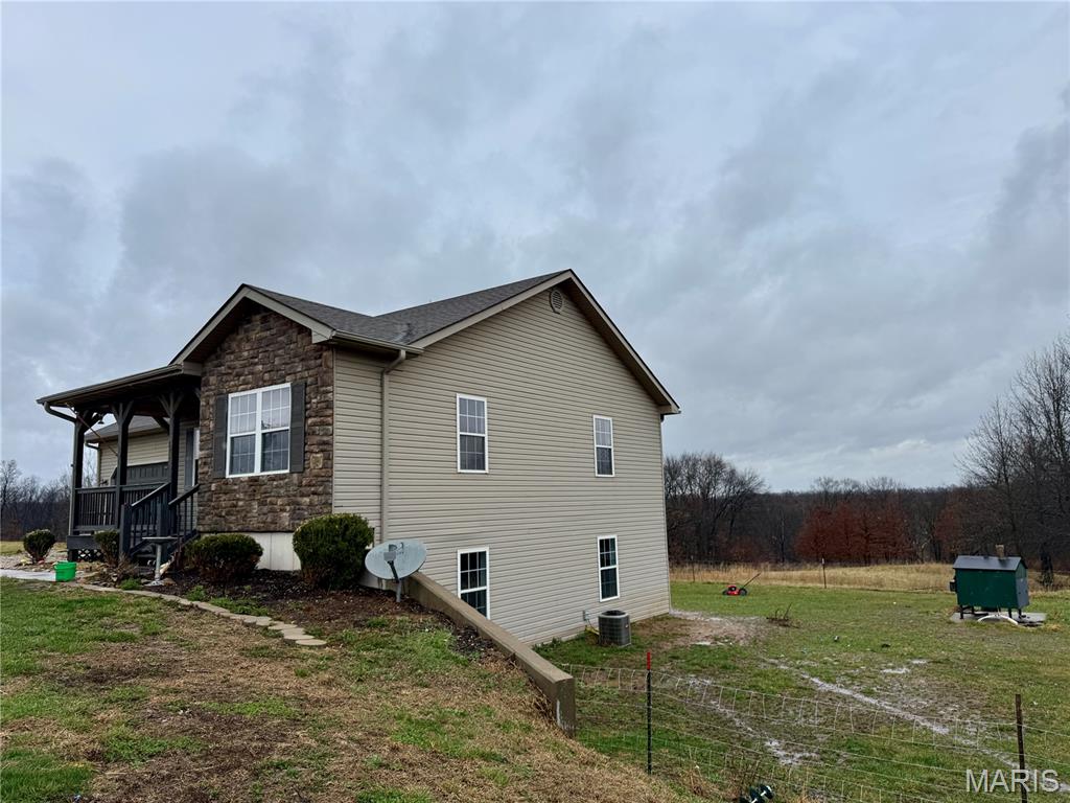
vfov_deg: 56.8
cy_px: 402
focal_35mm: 24
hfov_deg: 71.6
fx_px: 742
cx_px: 535
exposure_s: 1/4975
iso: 80
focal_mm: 6.76
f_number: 1.78
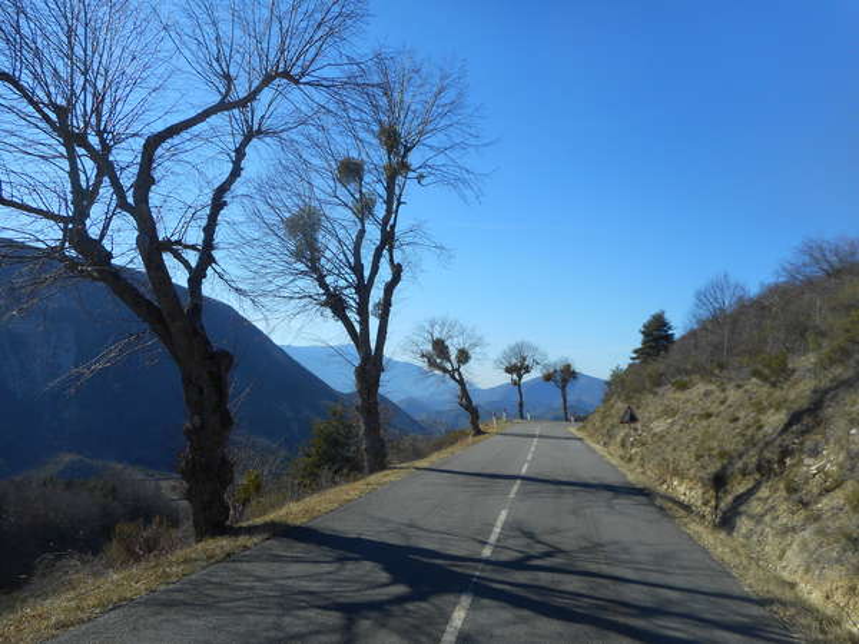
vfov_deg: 54.9
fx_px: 620
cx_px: 430
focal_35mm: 25
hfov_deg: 69.4
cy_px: 322
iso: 80
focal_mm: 4.5
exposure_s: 1/1000
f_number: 3.7
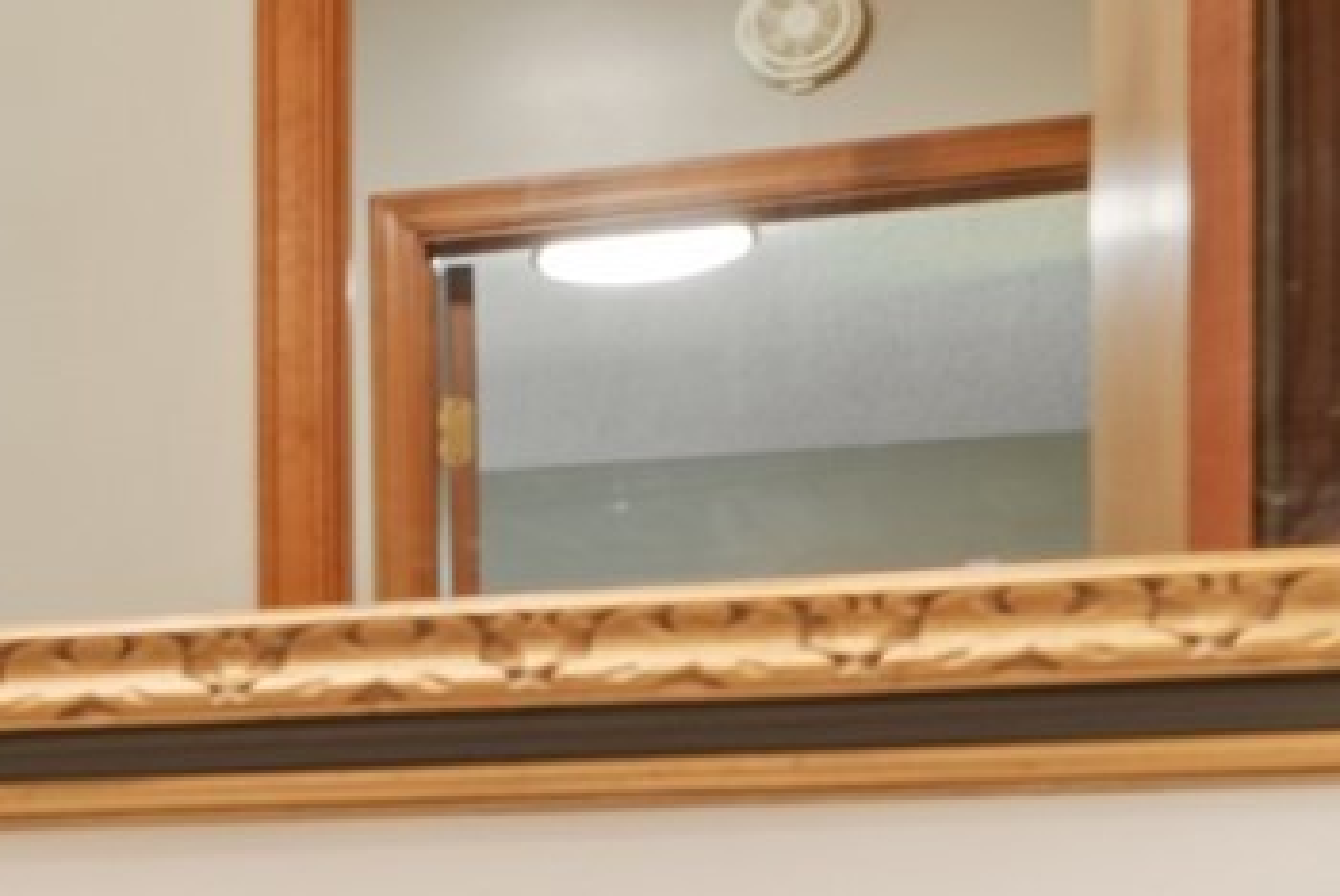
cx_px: -1095
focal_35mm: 93
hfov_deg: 17.6
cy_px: 1204
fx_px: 3464
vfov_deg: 14.1
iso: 250
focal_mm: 16
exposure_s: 1
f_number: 9
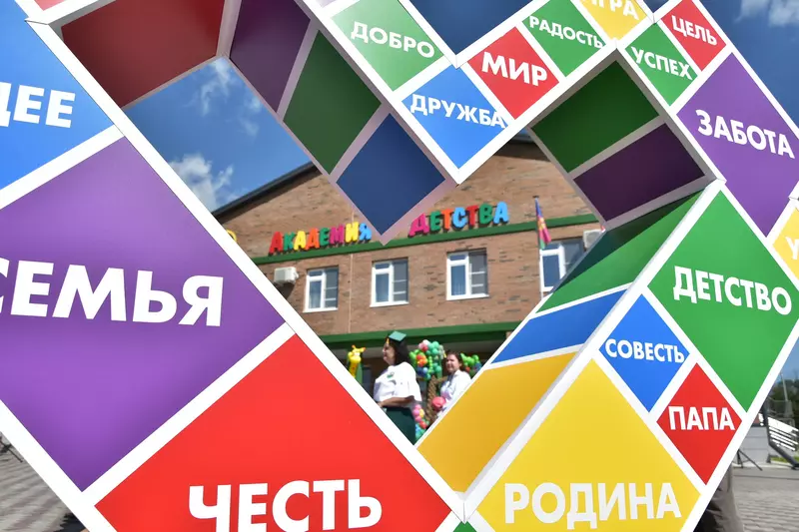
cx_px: 400
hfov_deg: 67.4
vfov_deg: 47.9
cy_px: 266
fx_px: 599
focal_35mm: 27
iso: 100
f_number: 6.3
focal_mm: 18
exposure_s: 1/640
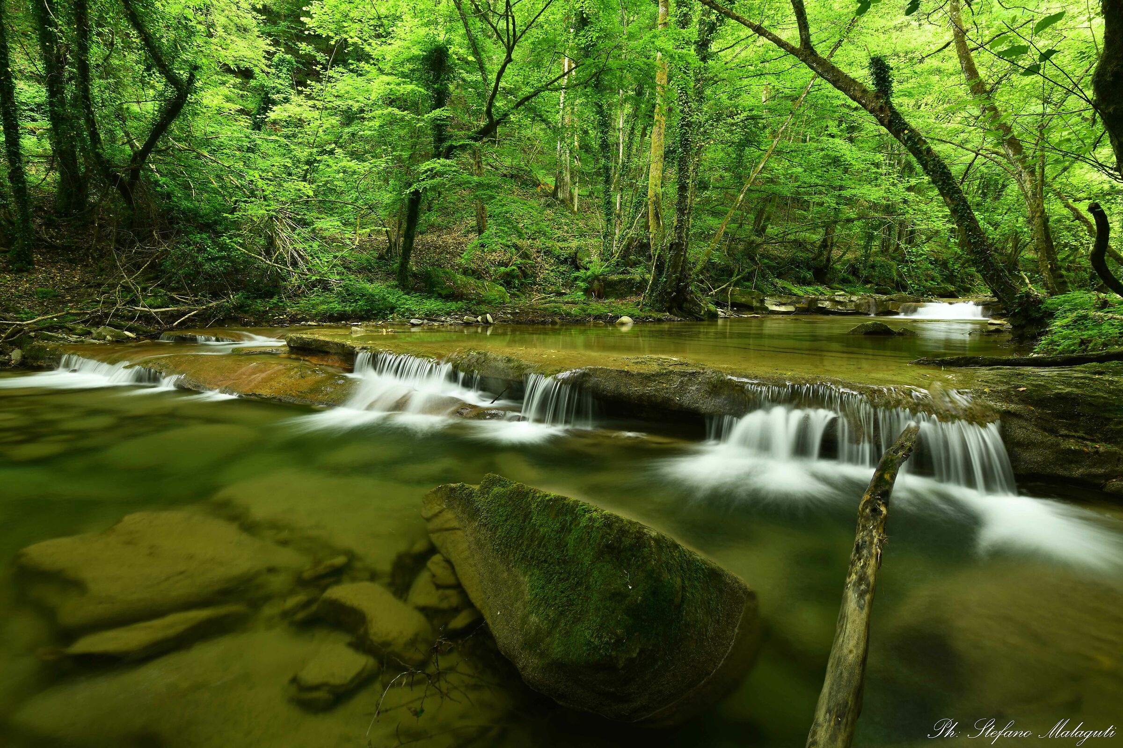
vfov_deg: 73.7
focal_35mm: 16
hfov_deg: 96.7
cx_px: 562
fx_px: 499
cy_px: 374
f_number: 11
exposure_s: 2.5
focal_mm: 16
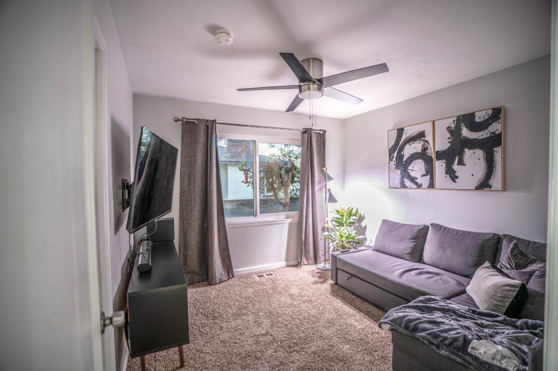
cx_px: 279
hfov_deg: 96.8
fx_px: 248
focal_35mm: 16
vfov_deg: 73.7
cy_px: 186
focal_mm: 16
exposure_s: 1/4
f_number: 8
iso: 100
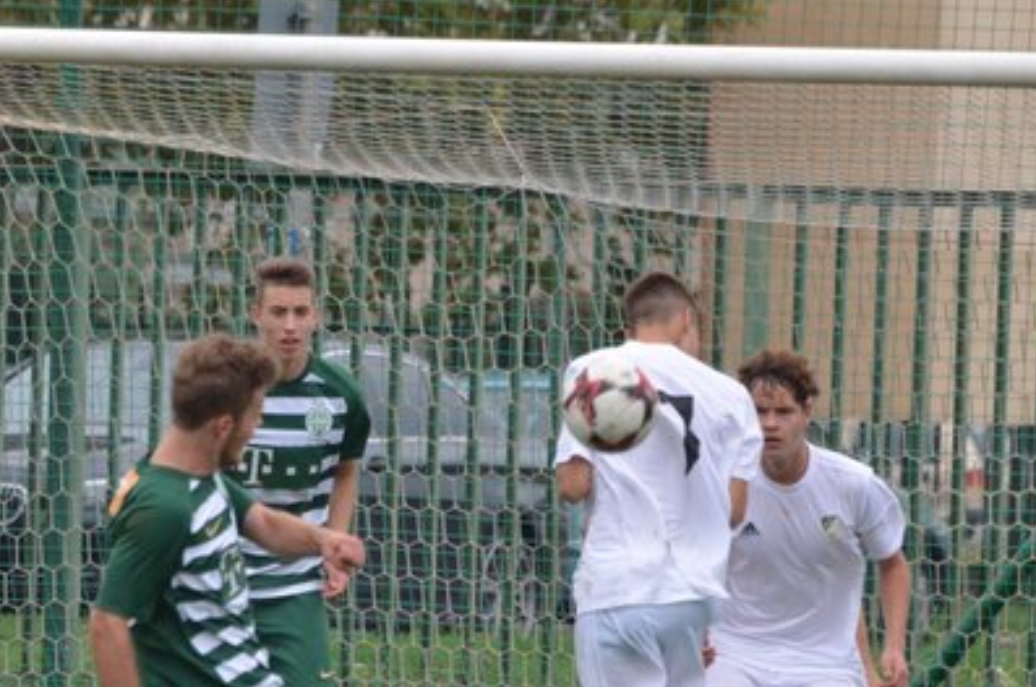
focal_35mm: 907
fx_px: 26049
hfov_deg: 2.3
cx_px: 431
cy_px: 462
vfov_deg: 1.5
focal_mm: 300
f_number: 8
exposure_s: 1/1000
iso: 1000
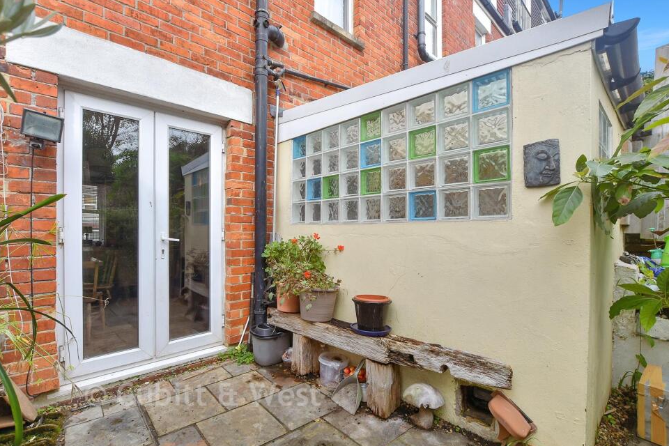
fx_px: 297
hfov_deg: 96.6
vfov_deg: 73.7
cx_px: 316
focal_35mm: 16
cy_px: 232
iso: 160
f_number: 8
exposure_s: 1/60
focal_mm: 10
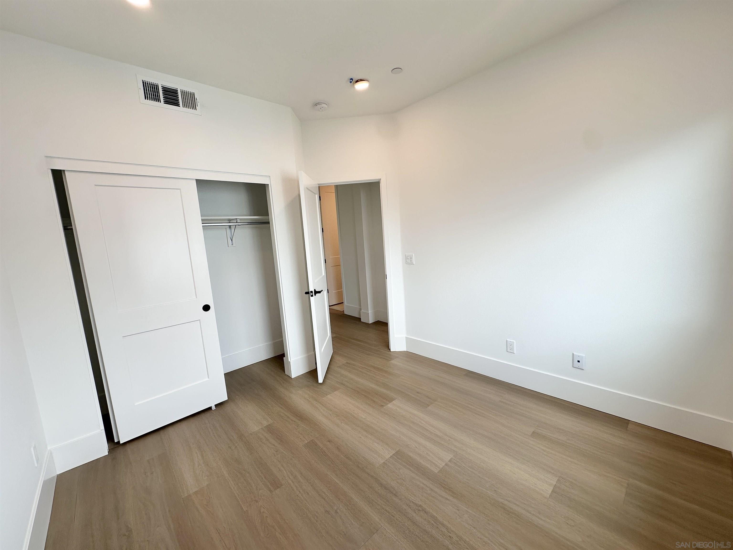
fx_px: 296
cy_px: 275
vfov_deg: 85.7
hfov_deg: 102.1
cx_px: 366
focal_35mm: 14
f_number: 2.2
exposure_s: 1/120
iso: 50
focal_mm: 2.22
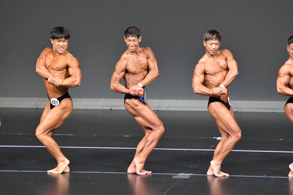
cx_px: 146
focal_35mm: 345
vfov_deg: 4.0
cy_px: 98
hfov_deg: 6.0
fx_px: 2807
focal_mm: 230
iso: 6400
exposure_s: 1/400
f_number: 5.6
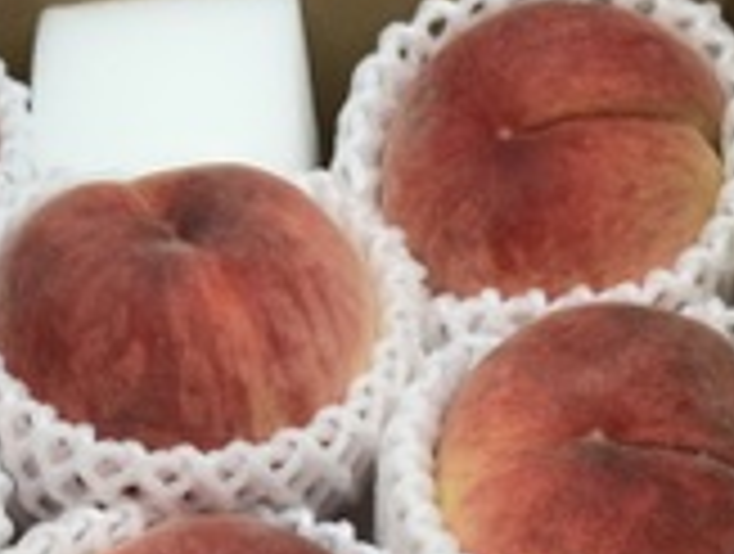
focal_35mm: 141
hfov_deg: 13.9
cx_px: 189
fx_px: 2996
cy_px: 640
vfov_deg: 10.4
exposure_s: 1/100
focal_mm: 6.76
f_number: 1.78
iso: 64
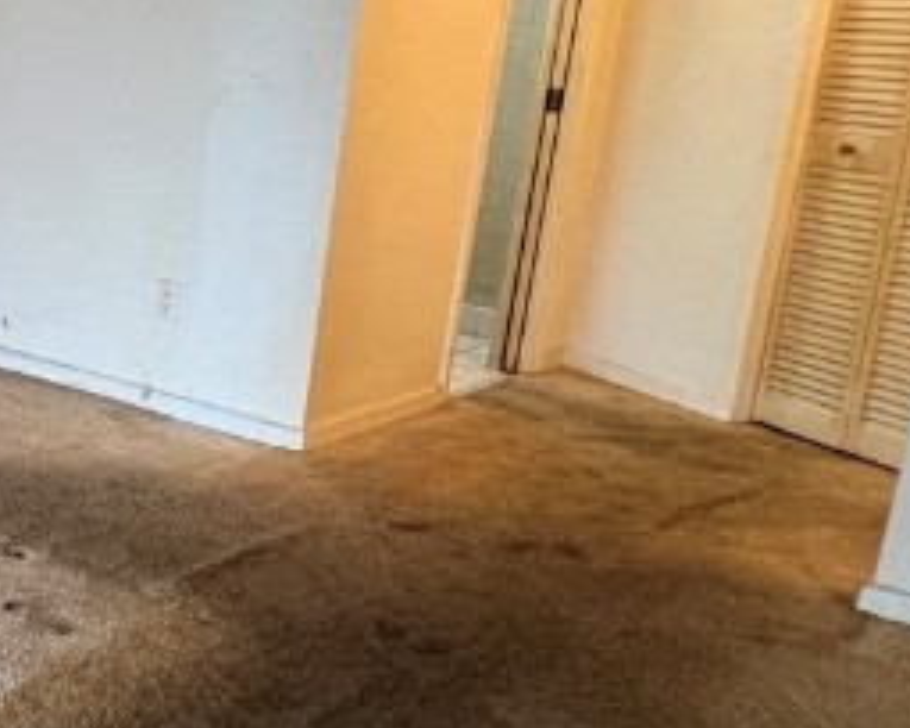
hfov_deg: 26.8
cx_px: -435
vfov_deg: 29.6
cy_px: 278
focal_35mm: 51
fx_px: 1374
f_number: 1.8
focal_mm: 1.57
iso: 200
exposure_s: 1/120
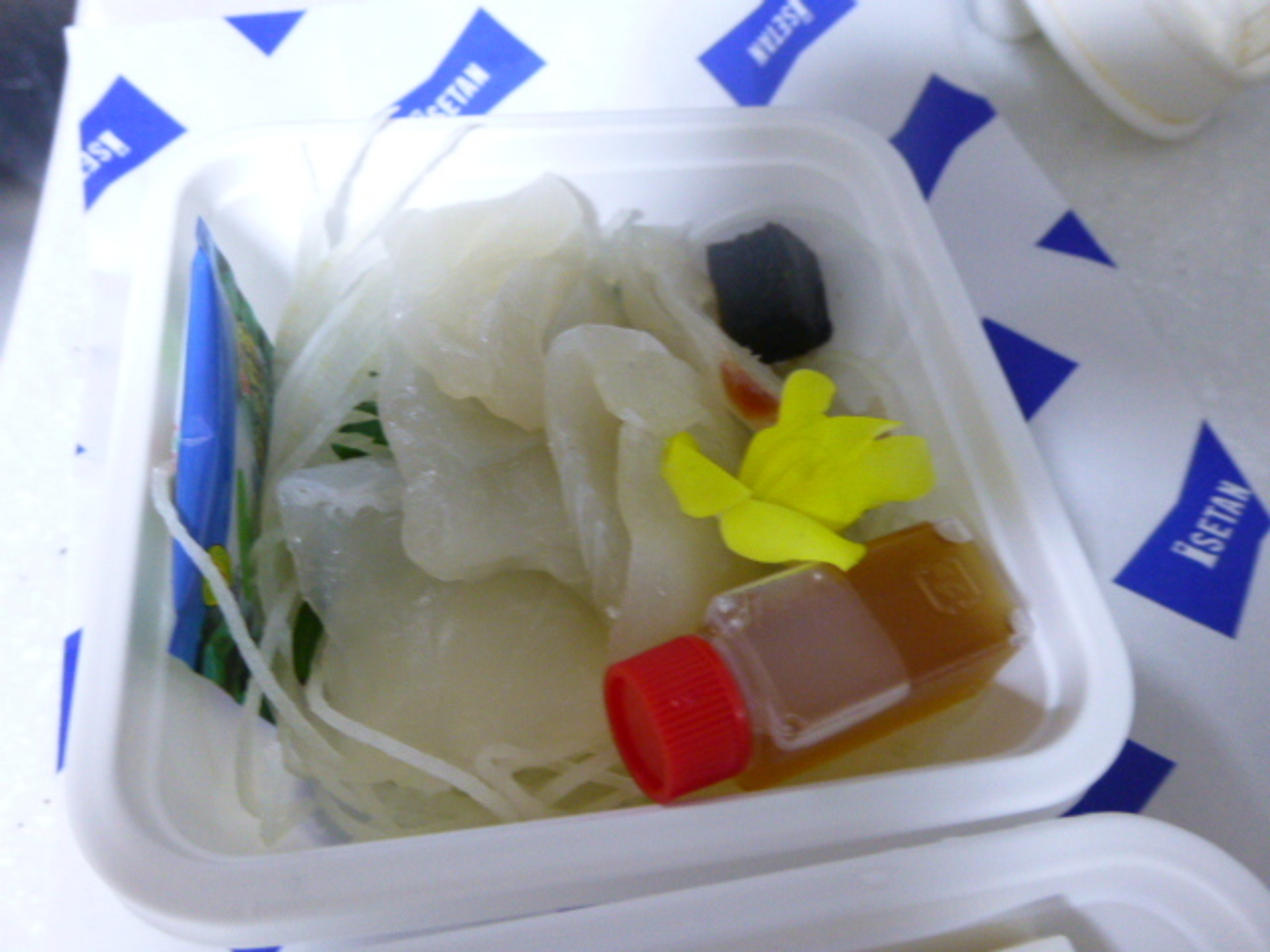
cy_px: 476
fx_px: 991
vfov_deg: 51.4
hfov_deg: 65.3
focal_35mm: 27
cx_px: 635
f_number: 3.3
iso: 500
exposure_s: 1/8
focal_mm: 4.9
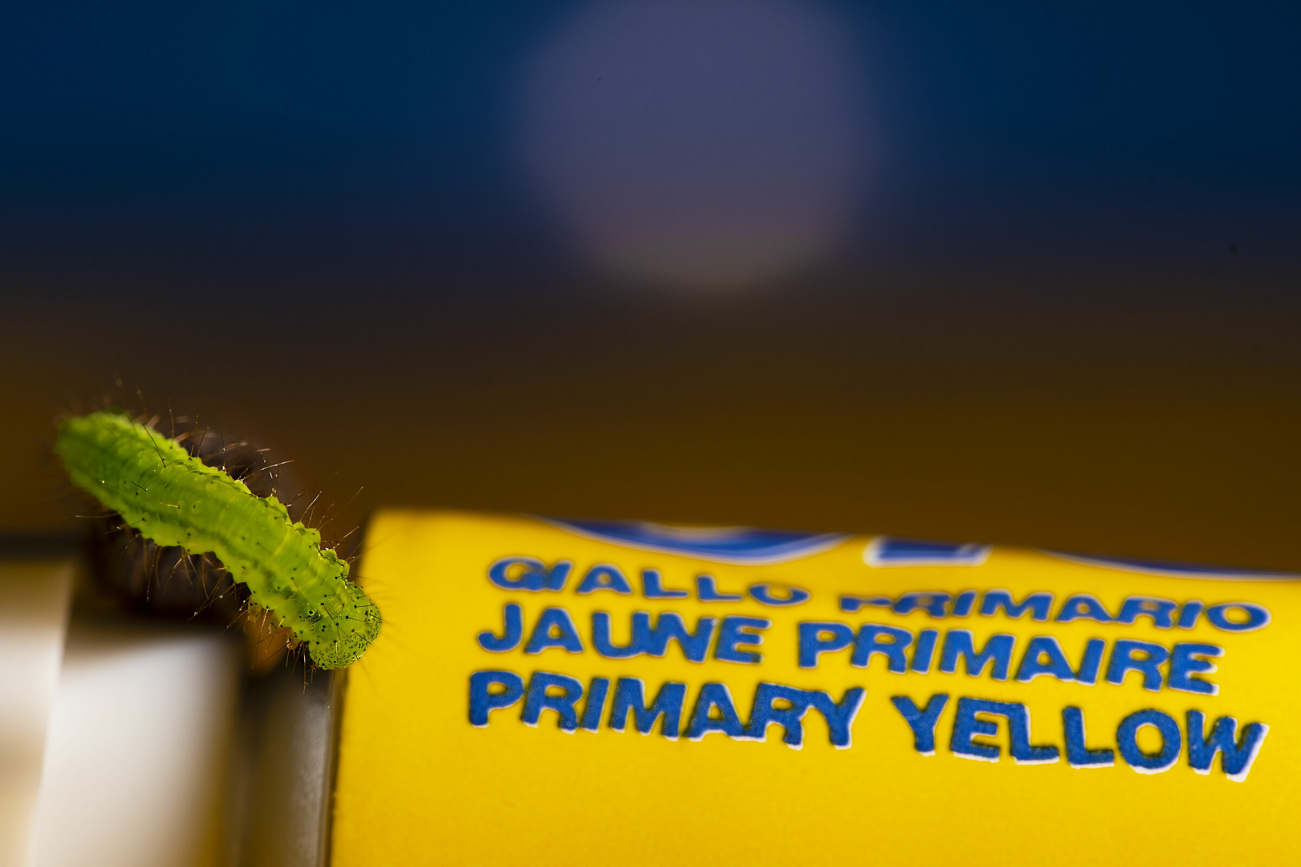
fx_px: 5673
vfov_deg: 8.7
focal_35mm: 157
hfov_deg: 13.1
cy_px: 434
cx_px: 650
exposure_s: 1/250
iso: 100
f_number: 20
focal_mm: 105
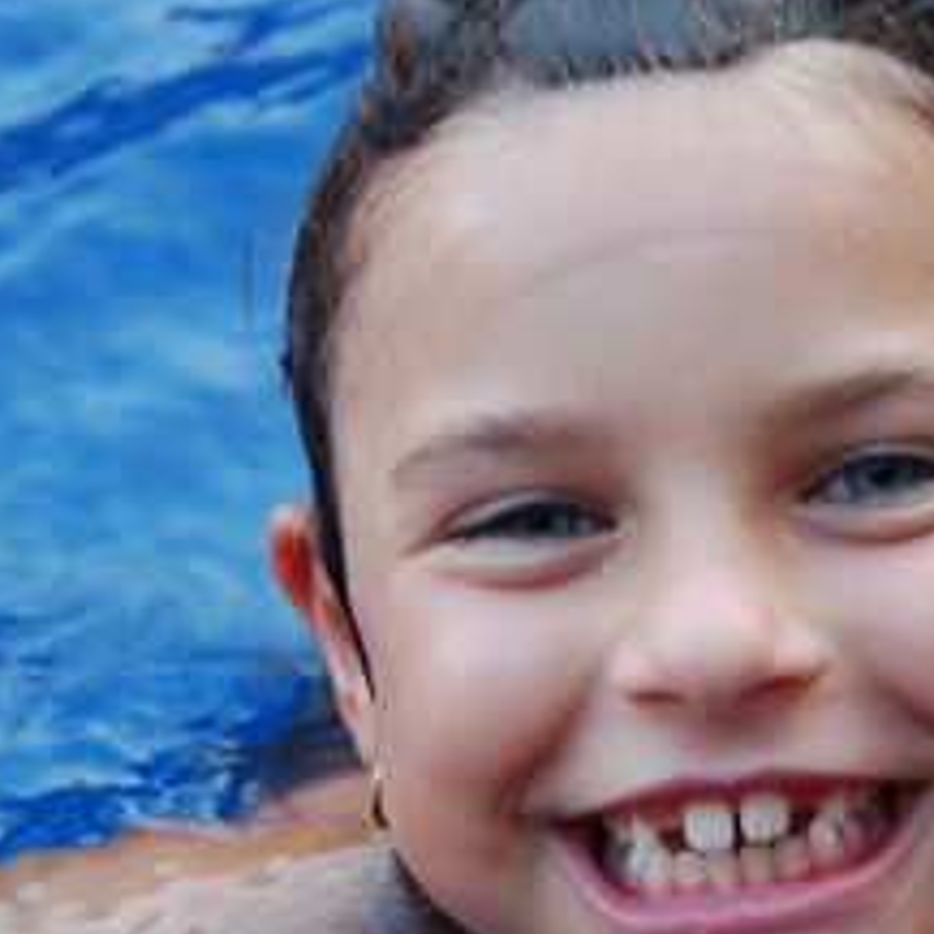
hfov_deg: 6.8
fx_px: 7876
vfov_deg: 6.8
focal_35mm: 258
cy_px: 499
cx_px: 788
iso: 800
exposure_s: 1/100
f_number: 5.3
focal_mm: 80
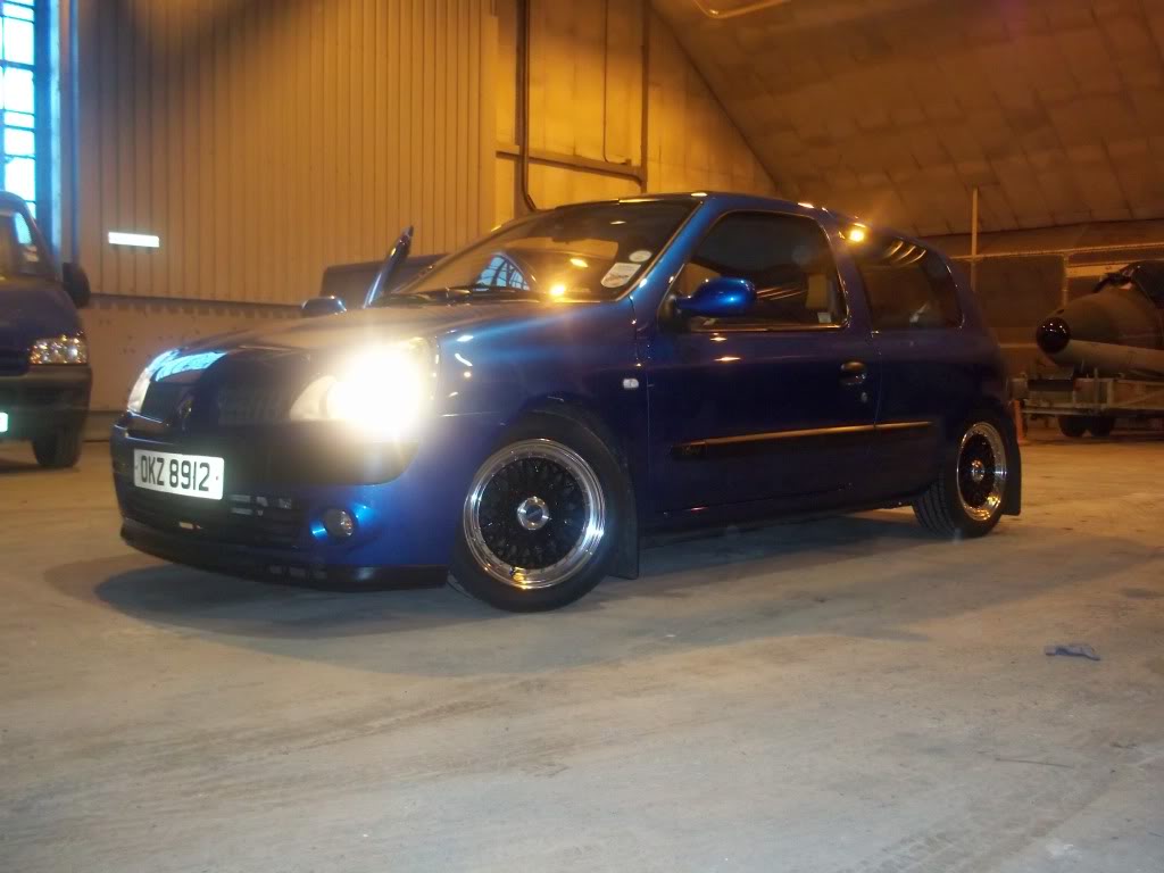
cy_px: 436
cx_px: 582
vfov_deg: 39.7
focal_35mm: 36
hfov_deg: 51.4
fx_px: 1211
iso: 320
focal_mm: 6.5
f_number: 3.1
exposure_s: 1/30
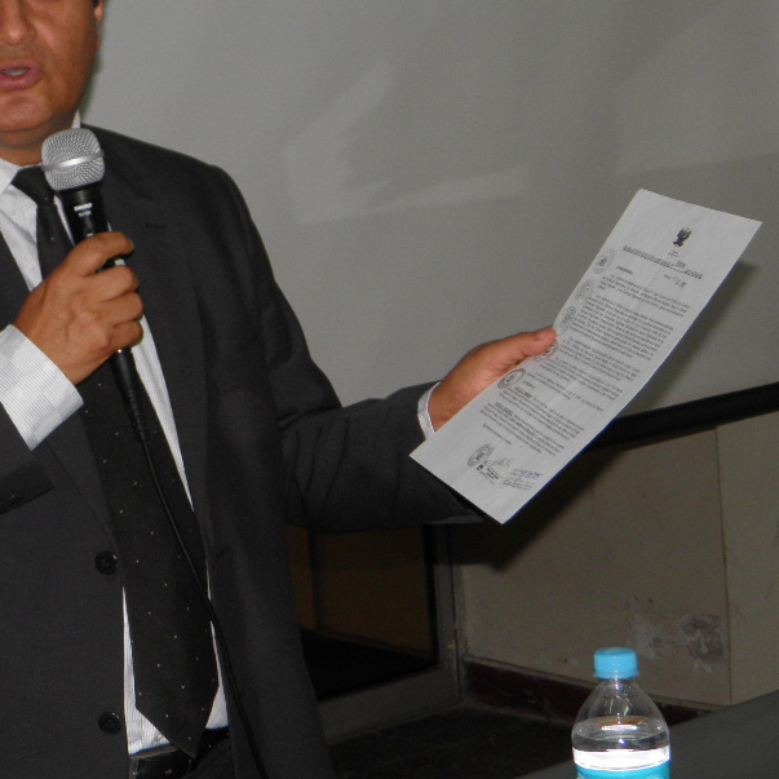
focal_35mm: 92
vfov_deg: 18.8
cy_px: 229
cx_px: 98
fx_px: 2342
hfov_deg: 18.6
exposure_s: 1/80
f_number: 3.5
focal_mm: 8.9
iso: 100
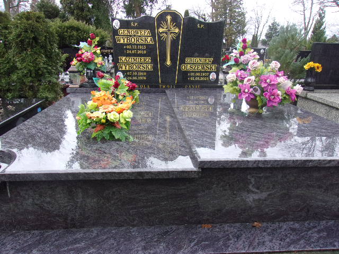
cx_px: 170
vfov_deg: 51.4
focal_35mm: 27
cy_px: 127
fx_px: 264
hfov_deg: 65.3
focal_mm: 4.9
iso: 191
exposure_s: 1/34
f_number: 3
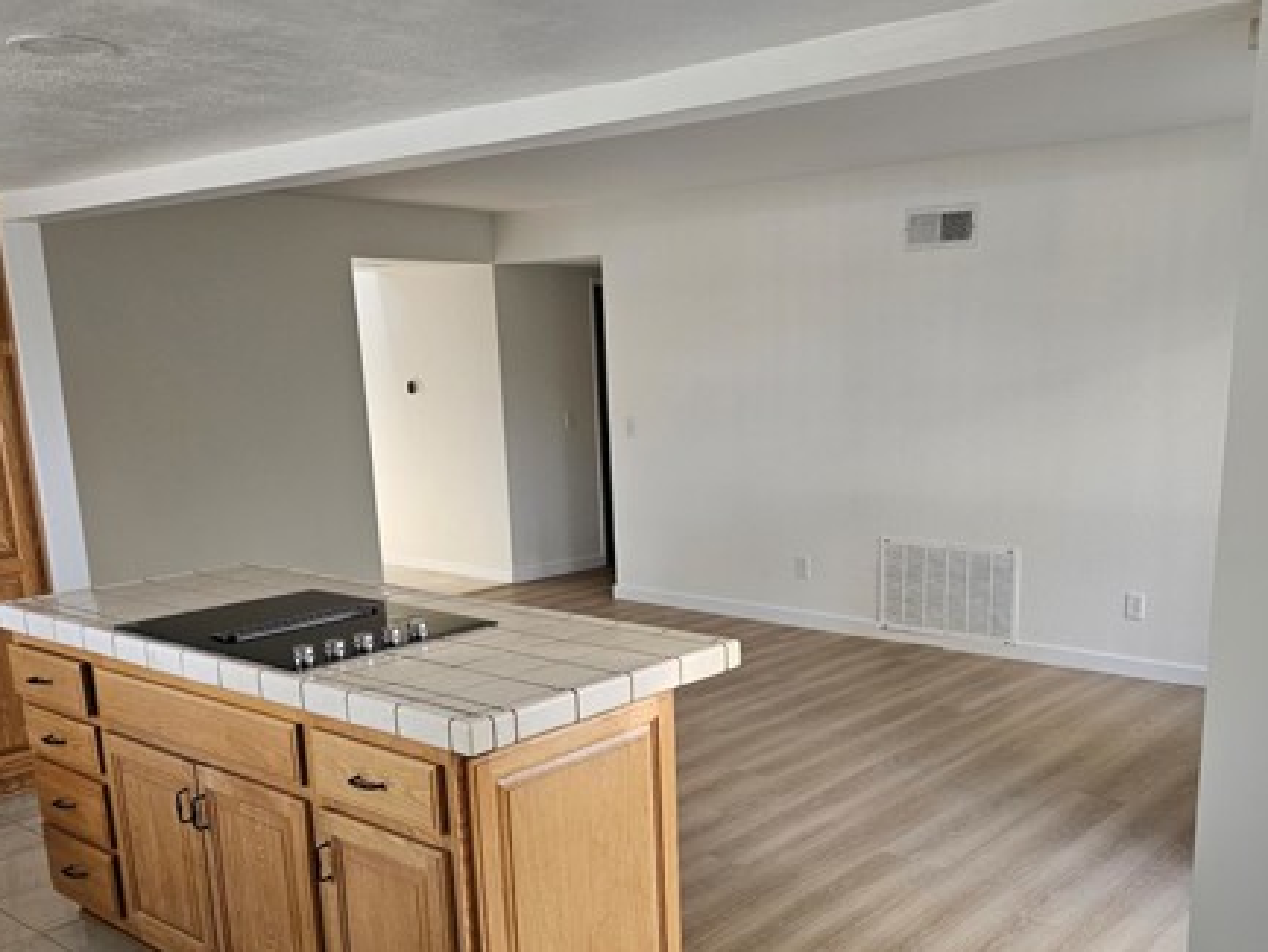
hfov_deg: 53.7
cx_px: 732
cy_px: 653
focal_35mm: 34
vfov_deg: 41.1
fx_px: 1246
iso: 320
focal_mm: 5.4
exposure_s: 1/170
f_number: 1.8
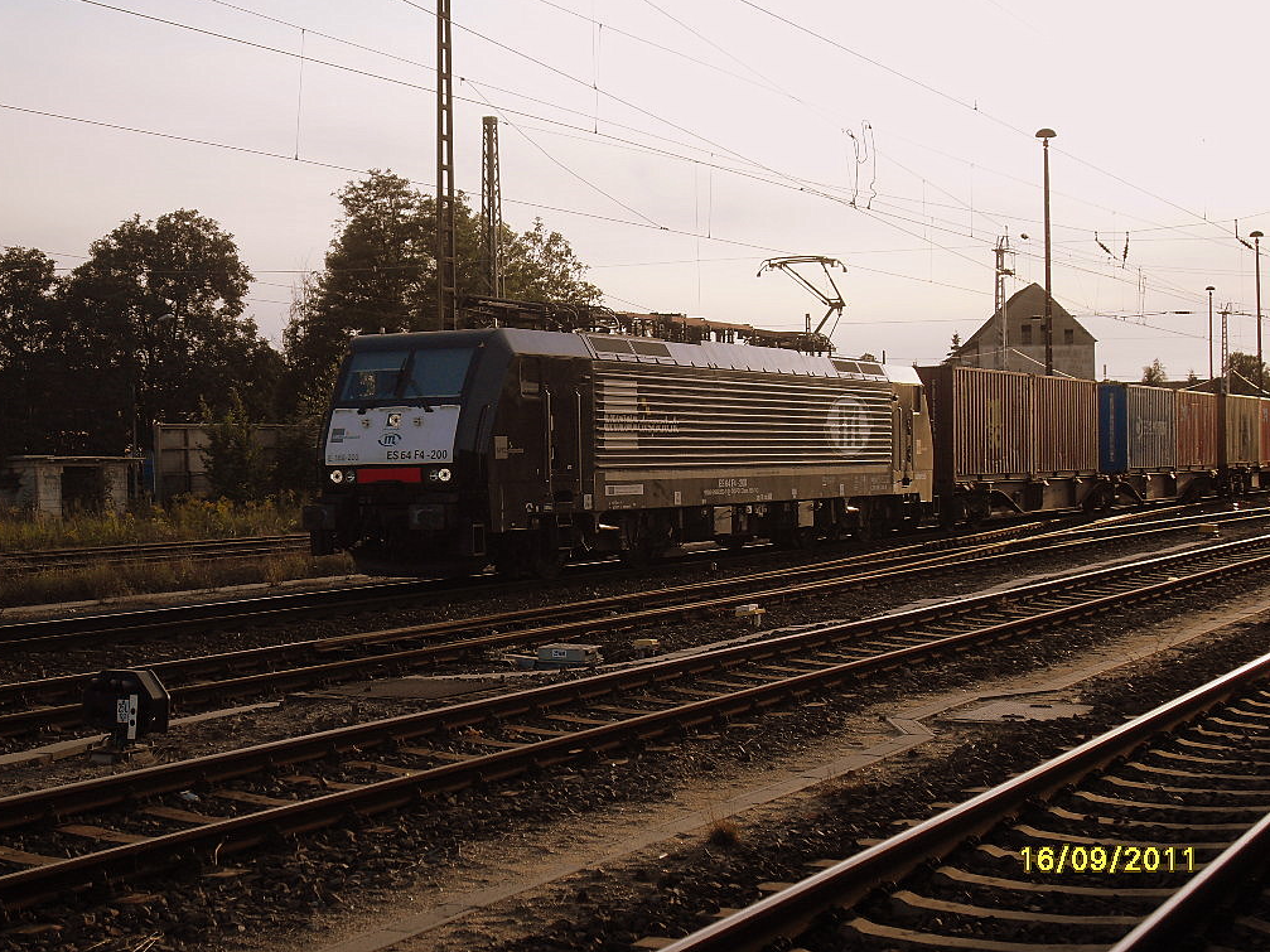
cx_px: 629
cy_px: 469
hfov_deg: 32.2
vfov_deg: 24.4
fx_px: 2201
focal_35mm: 60
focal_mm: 10.1
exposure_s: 1/350
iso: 80
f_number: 3.7
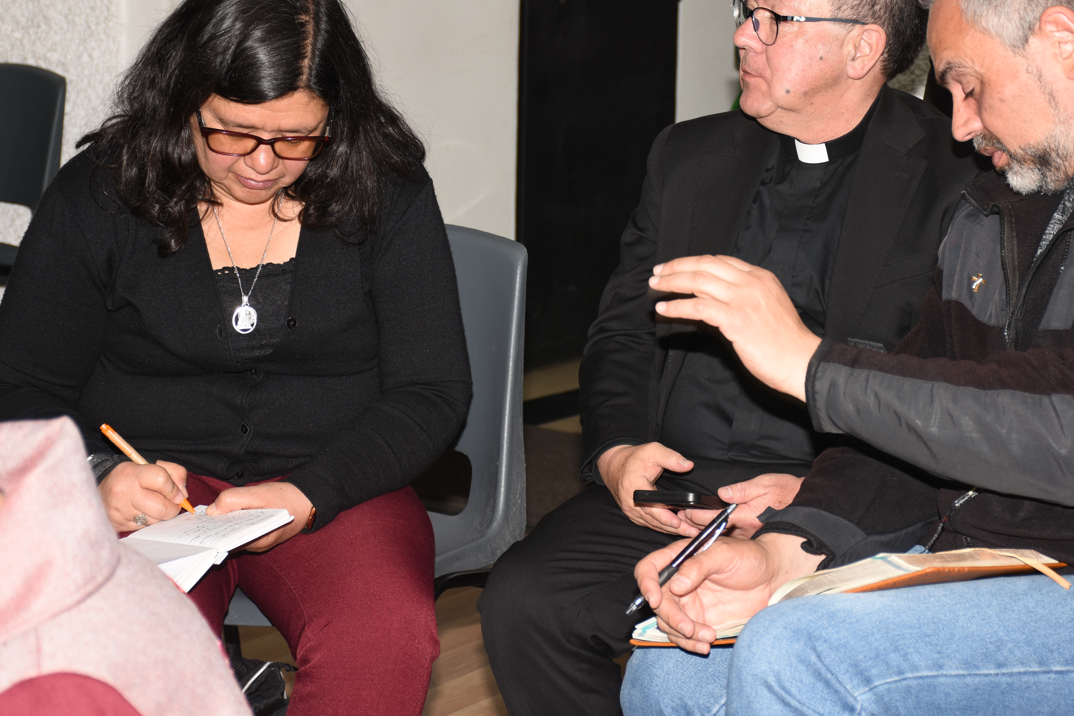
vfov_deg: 14.9
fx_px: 2744
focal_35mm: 92
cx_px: 614
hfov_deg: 22.1
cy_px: 311
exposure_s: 1/80
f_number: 5.6
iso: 250
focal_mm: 52
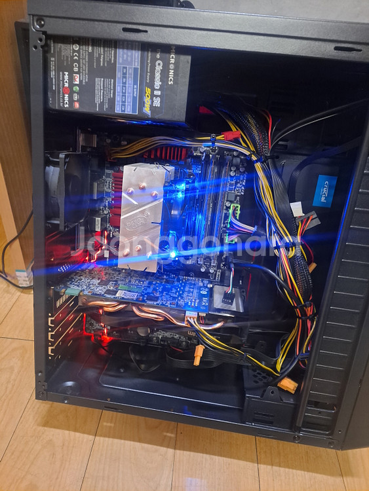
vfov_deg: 71.6
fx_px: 341
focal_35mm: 24
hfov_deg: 56.8
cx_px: 184
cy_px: 246
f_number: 1.8
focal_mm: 5.23
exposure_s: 1/20
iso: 640
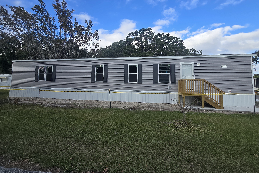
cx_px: 130
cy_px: 74
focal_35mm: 14
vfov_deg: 80.7
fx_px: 101
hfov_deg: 104.3
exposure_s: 1/932
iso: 50
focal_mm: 2.2
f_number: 2.2
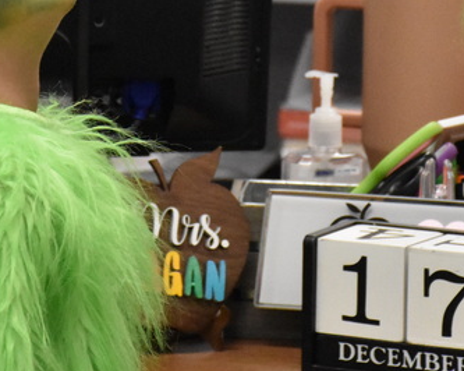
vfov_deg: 3.6
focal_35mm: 433
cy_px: -6
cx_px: 183
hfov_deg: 4.5
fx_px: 5943
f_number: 5.6
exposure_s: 1/400
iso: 6400
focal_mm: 100
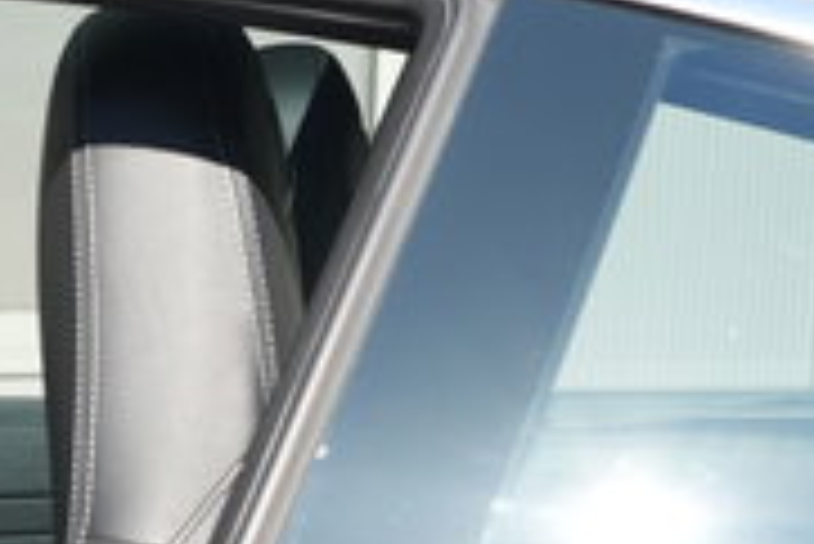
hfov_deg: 10.6
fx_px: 4118
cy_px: 890
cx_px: -625
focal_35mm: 182
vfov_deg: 7.4
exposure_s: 1/100
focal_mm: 43
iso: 100
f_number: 4.5
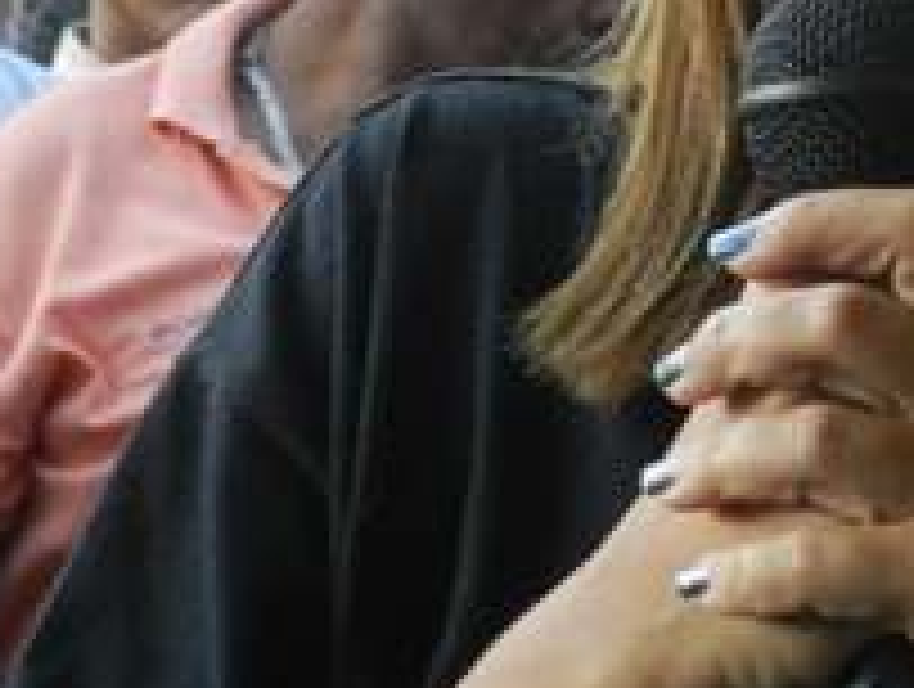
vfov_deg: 6.6
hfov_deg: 8.8
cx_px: 783
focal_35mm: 223
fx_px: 5899
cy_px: -106
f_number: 4.4
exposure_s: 1/100
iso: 640
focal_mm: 14.9
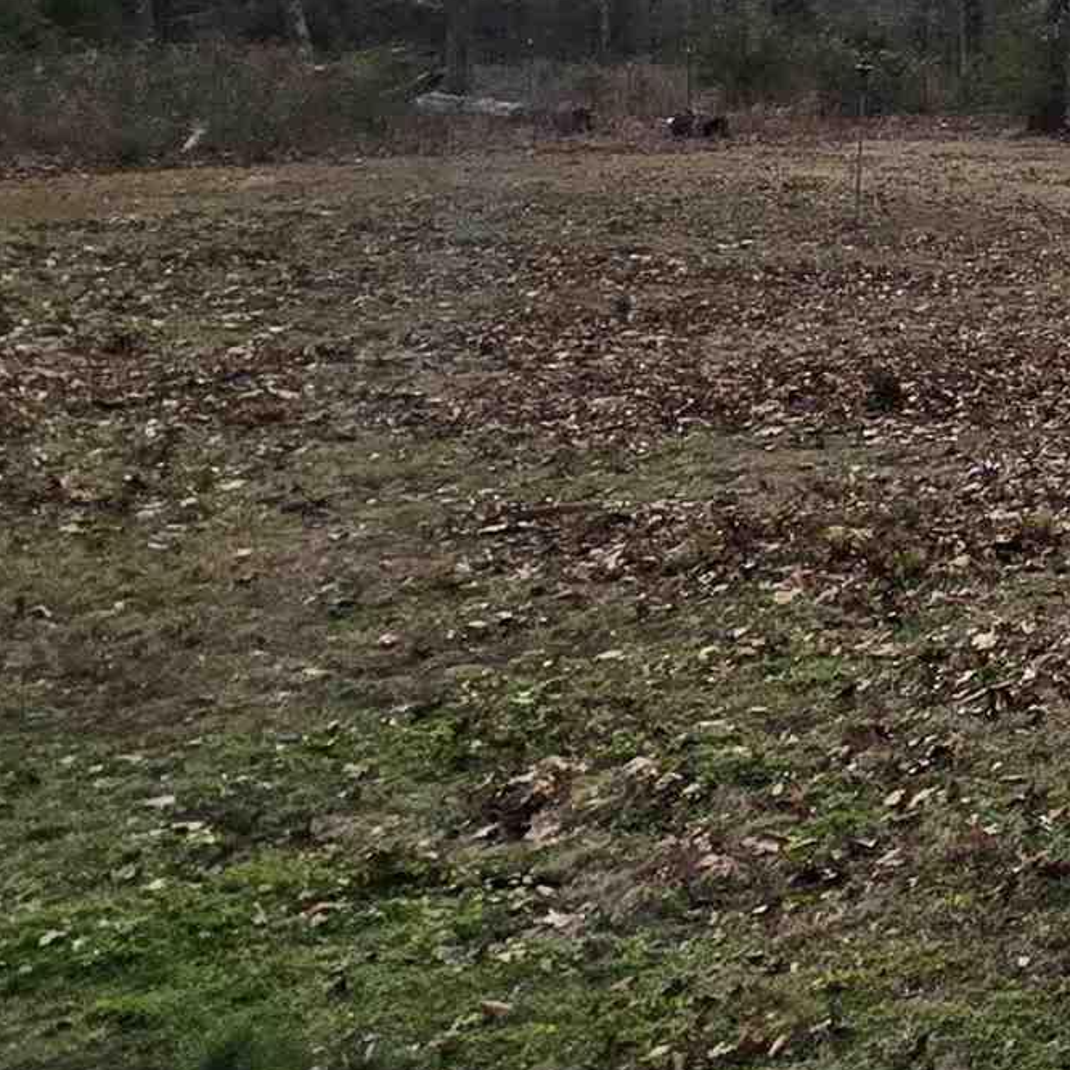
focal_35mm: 53
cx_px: 2153
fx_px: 1853
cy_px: -193
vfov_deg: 28.3
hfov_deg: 19.0
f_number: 2.2
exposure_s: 1/2016
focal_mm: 2.2
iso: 50
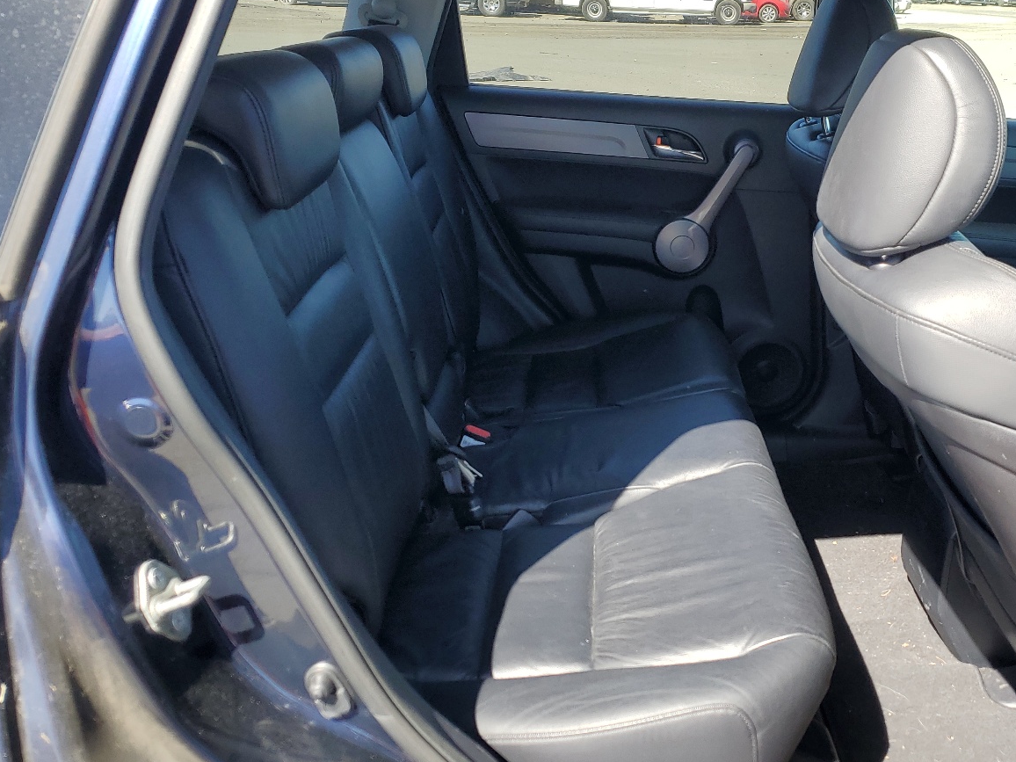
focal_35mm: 36
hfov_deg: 50.5
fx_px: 1057
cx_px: 669
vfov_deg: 39.6
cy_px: 349
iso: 50
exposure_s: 1/625
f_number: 1.5
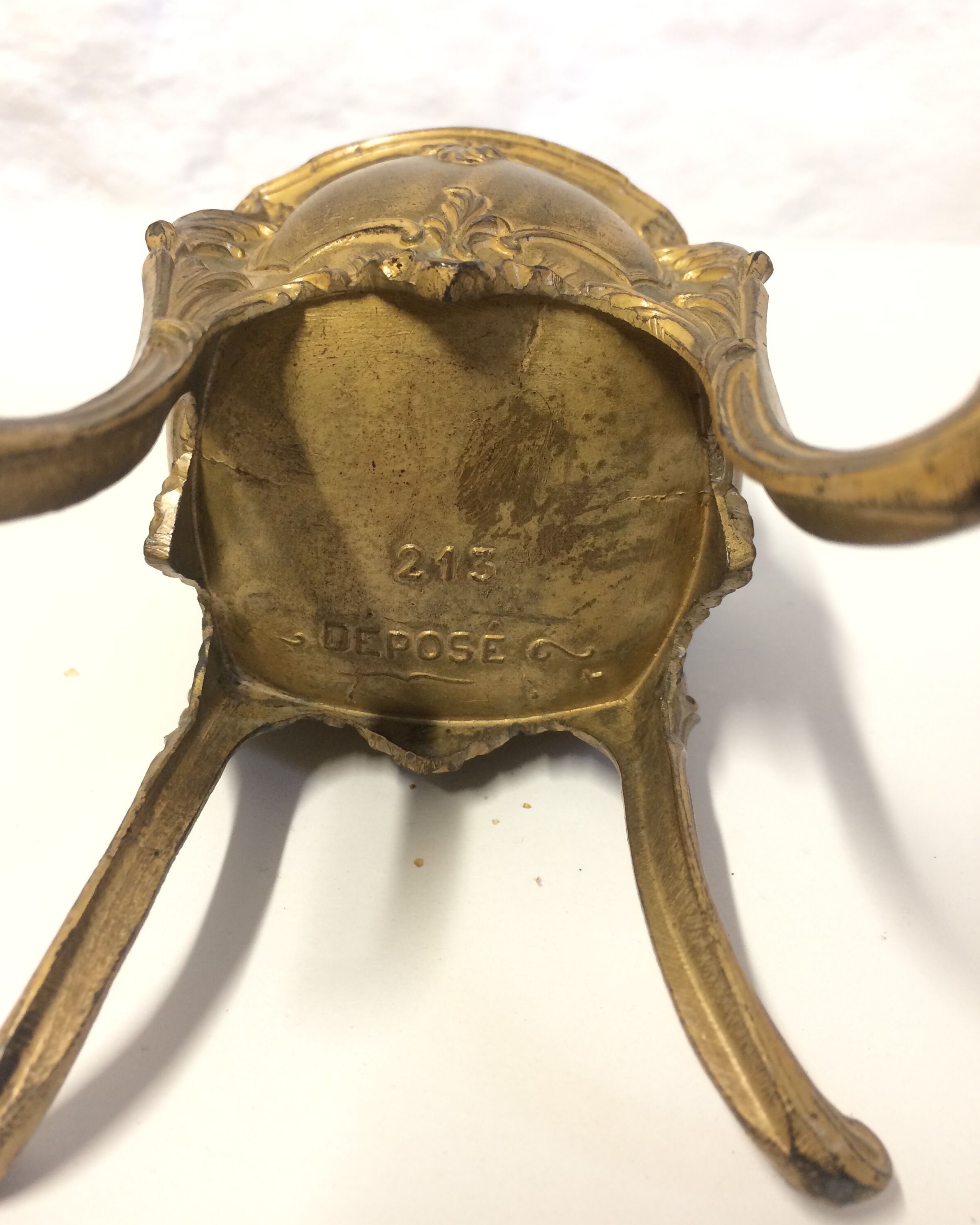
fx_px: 1124
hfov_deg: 47.1
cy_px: 569
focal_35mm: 31
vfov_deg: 57.1
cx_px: 479
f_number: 2.2
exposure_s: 1/33
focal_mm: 4.15
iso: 100
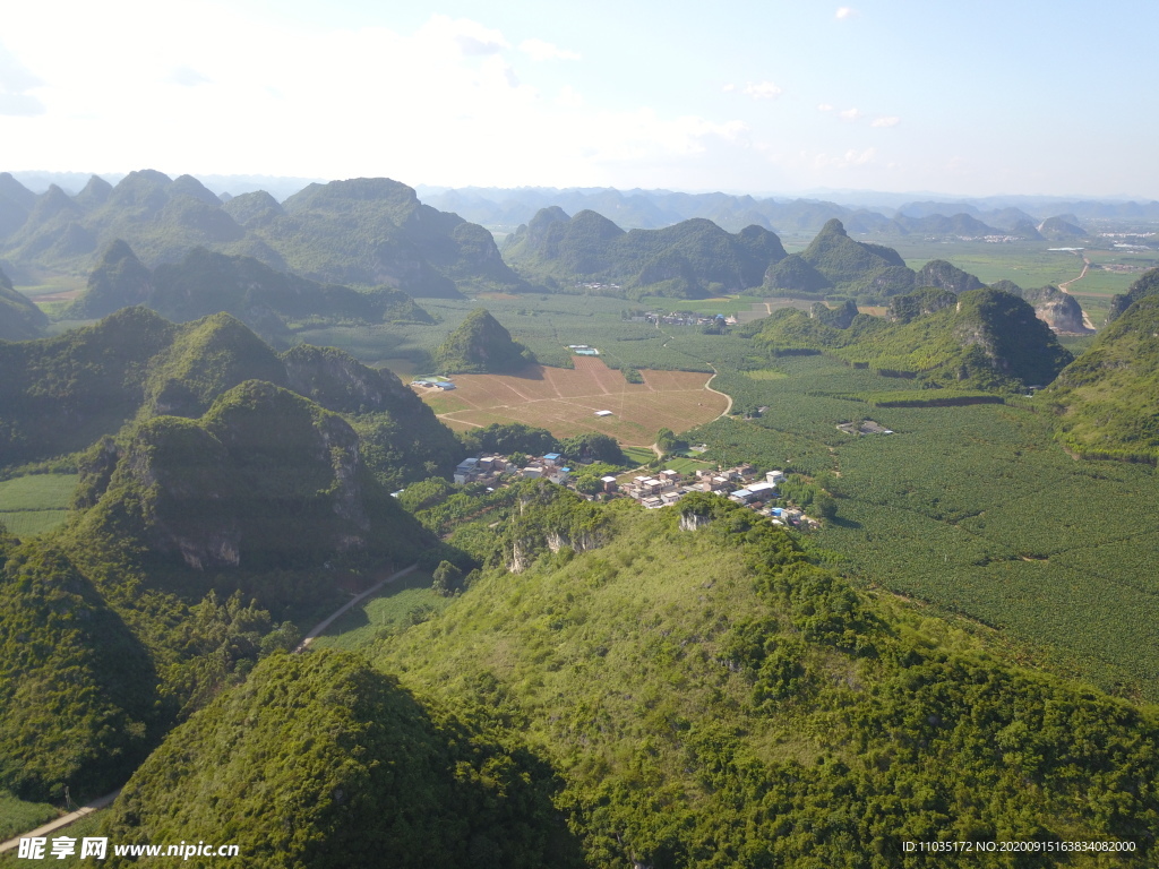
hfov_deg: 67.3
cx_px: 580
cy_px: 434
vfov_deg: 53.1
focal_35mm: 26
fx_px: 871
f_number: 2.2
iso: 100
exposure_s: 1/640
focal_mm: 4.73
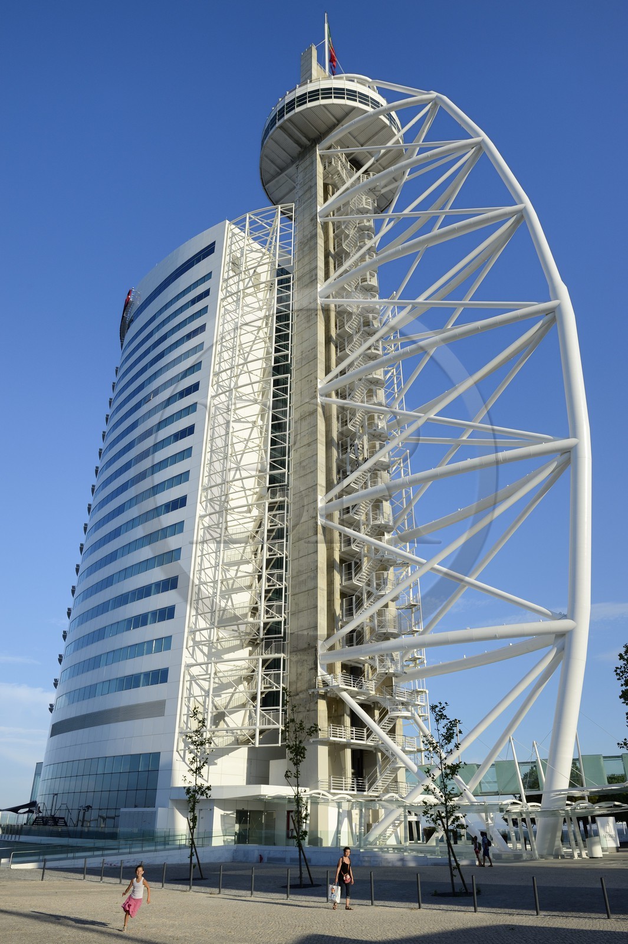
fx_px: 629
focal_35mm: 24
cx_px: 314
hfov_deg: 53.1
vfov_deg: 73.8
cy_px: 472
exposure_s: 1/320
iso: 200
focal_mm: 24
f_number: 11
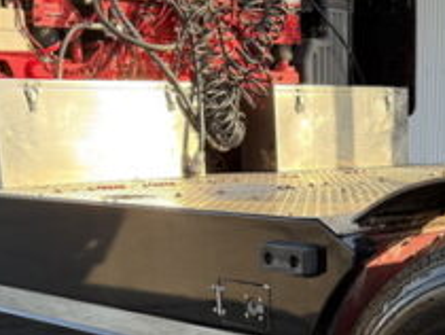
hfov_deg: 26.3
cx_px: 335
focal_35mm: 73
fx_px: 940
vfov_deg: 18.7
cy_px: 437
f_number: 1.78
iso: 100
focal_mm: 6.76
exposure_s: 1/365
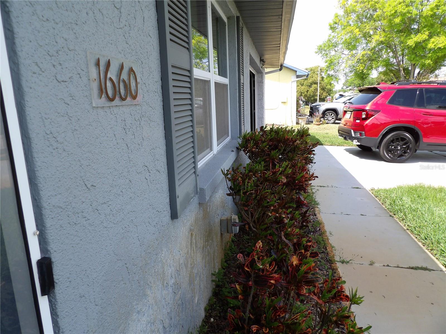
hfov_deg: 71.6
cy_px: 167
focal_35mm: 24
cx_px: 223
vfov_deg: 56.8
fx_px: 309
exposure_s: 1/494
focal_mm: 4.3
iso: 100
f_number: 3.2
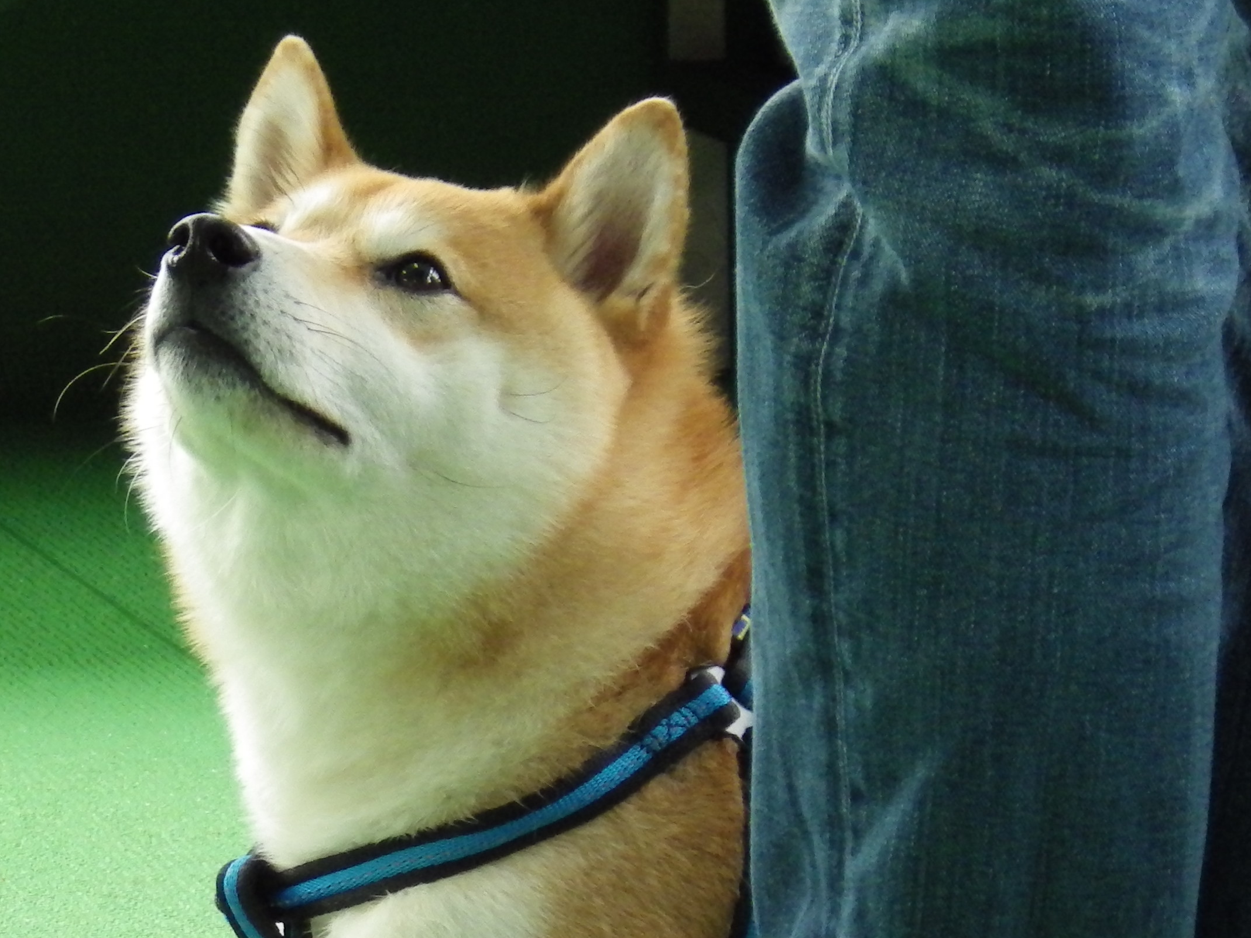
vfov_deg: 3.2
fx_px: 16986
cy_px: 854
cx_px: 412
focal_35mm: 470
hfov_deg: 4.2
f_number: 5.5
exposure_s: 1/80
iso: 400
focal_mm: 39.1
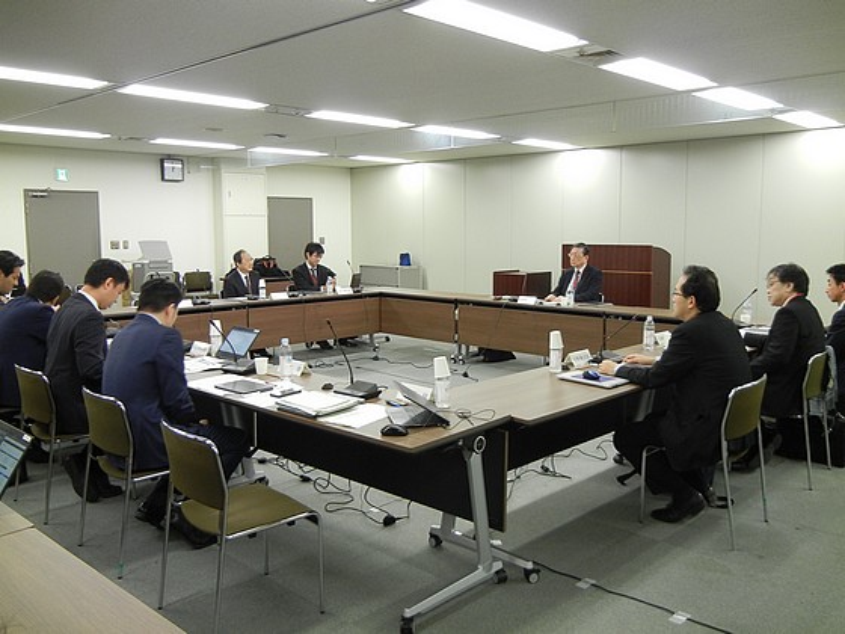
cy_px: 317
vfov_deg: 46.8
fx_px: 732
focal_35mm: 30
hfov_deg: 60.0
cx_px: 422
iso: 326
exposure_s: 1/30
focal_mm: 5.4
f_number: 3.5
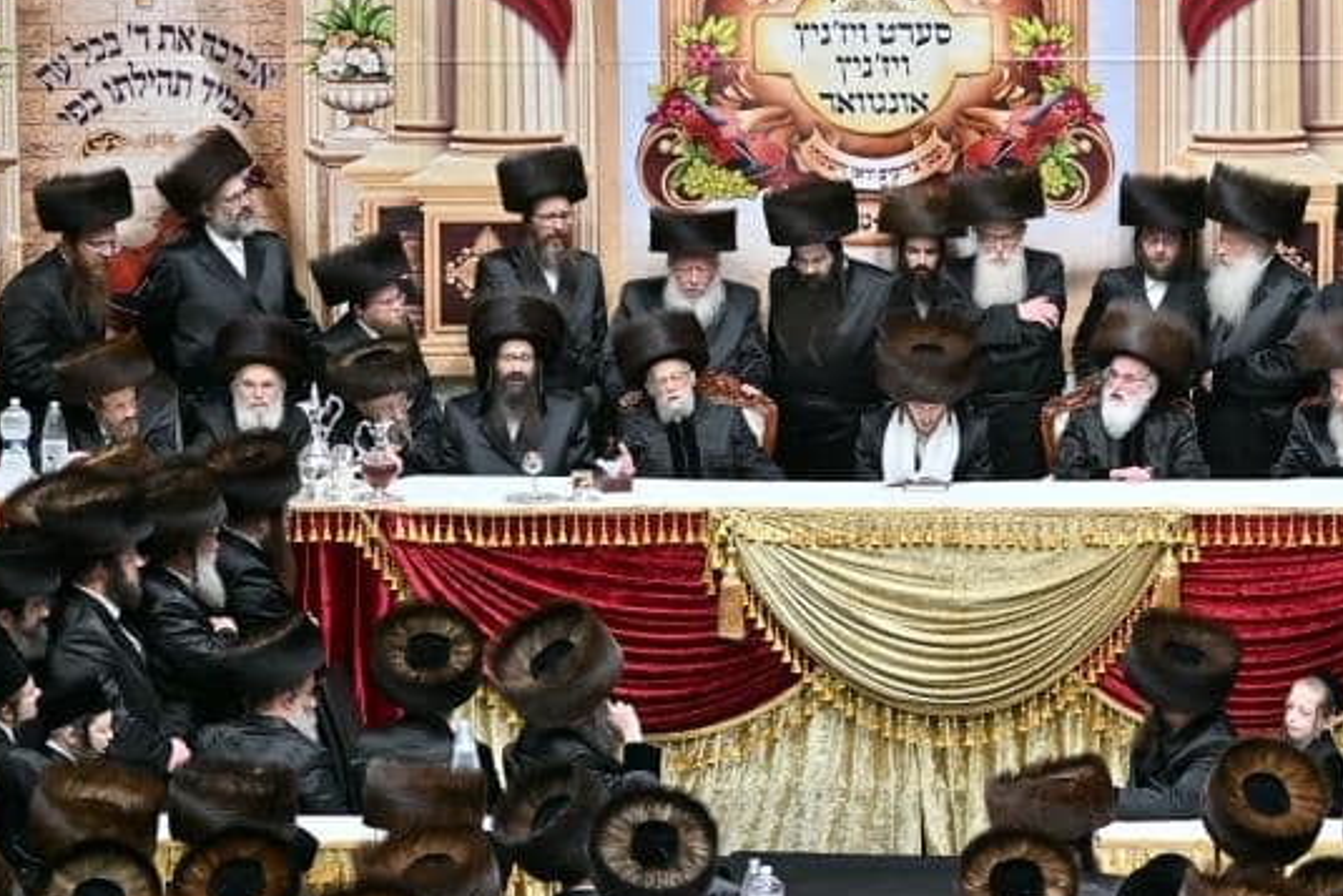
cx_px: 1009
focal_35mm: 134
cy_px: 340
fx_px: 5000
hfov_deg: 15.2
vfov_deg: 10.2
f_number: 2.8
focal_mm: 70
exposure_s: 1/160
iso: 400
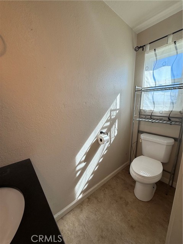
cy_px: 122
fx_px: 99
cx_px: 92
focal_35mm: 14
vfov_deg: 102.1
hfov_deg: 85.7
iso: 50
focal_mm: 2.22
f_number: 2.2
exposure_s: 1/139
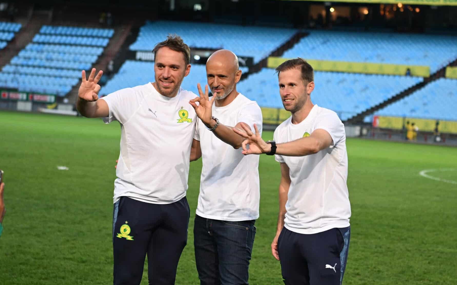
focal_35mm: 108
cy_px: 132
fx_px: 1345
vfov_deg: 12.1
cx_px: 227
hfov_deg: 19.3
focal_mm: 70
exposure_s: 1/250
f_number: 3.5
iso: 1000
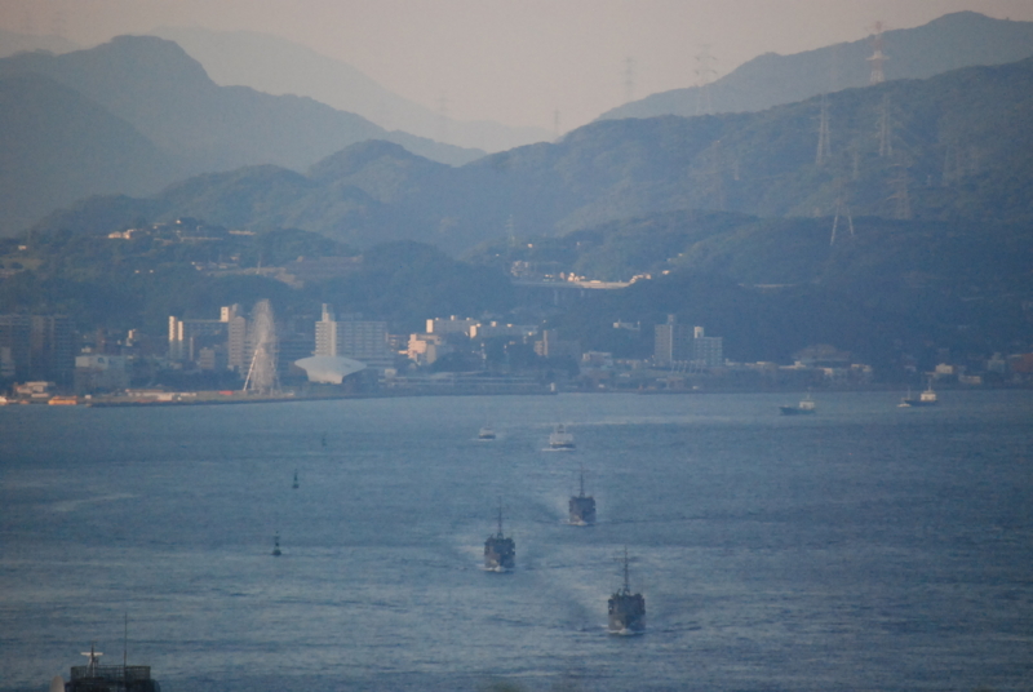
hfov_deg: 4.6
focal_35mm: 450
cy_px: 346
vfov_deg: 3.1
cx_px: 516
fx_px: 12931
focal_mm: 300
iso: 1600
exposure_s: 1/2500
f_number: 6.3
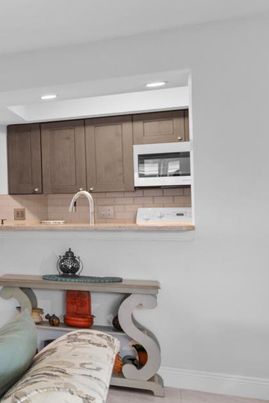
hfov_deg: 15.8
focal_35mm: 52
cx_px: -348
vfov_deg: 38.2
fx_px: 583
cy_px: 199
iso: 100
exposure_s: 1/3
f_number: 8
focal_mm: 16
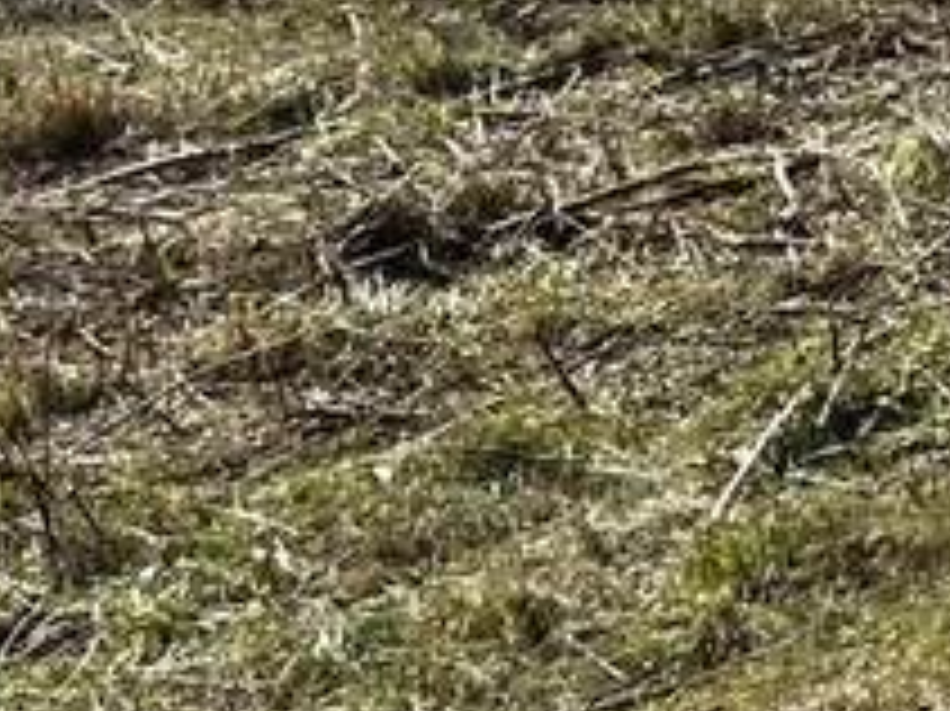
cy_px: -873
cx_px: 1742
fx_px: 4334
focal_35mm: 158
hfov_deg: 11.5
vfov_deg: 8.7
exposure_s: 1/5076
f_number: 1.5
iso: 50
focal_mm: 5.7
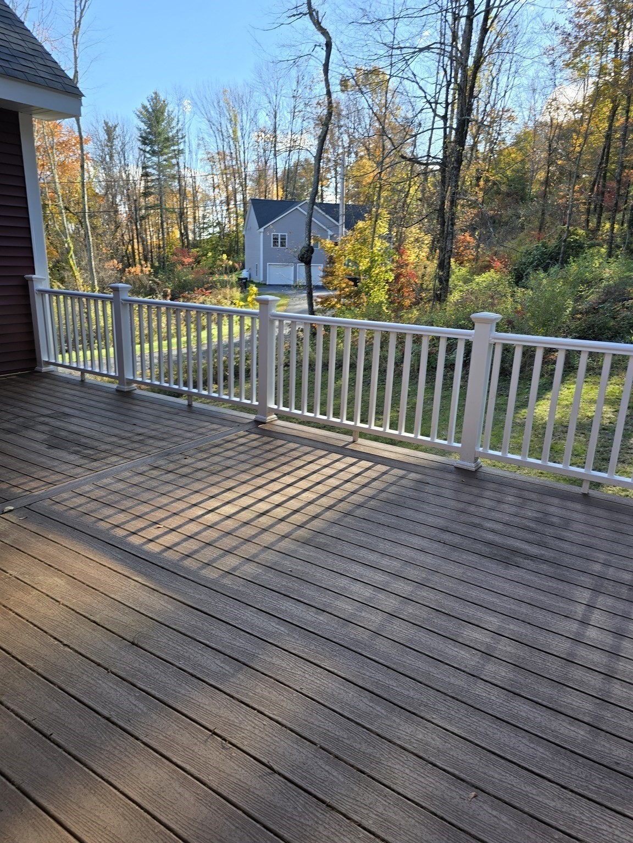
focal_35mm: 23
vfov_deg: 73.9
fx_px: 561
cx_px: 316
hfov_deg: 58.9
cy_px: 422
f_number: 1.7
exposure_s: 1/315
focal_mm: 6.3
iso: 12
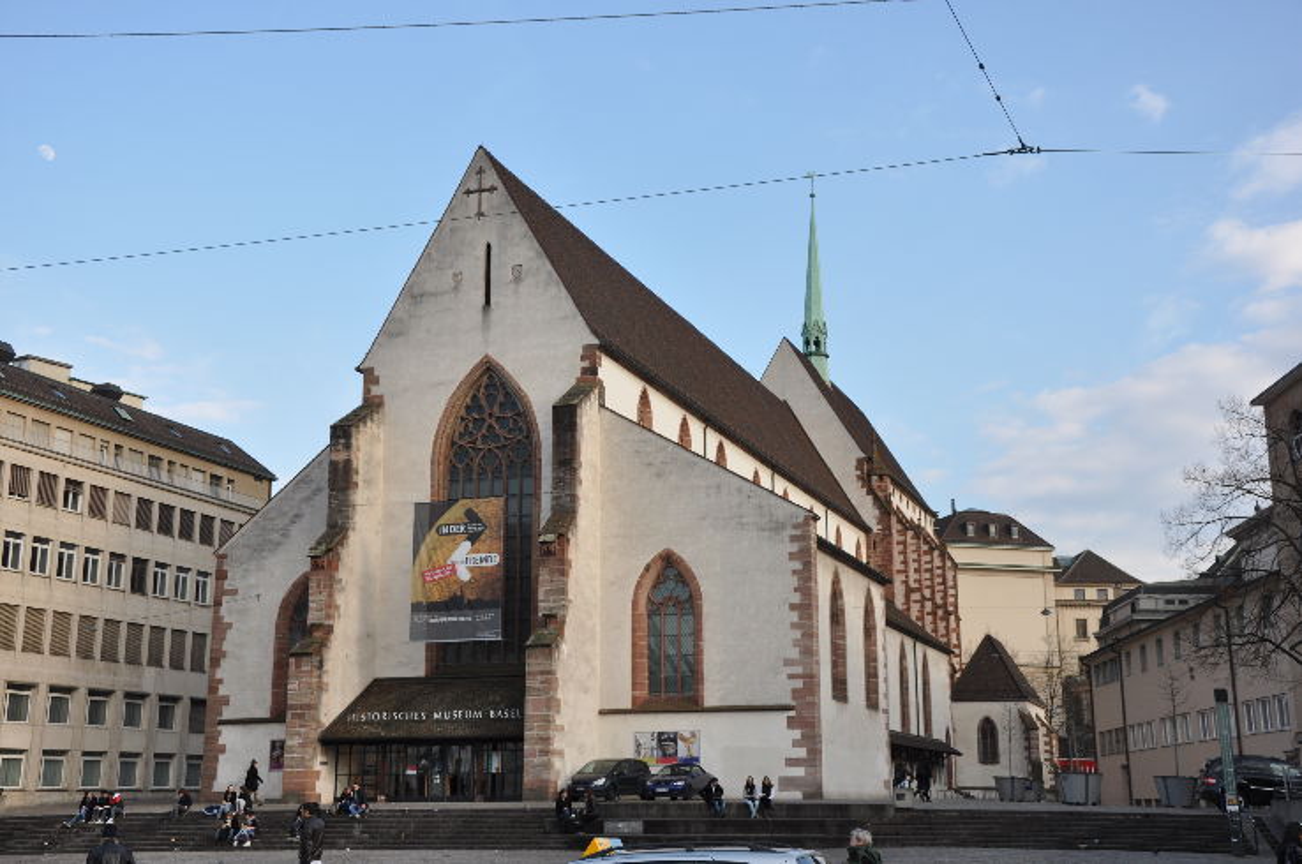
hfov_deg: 43.7
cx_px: 651
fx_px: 1625
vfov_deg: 29.8
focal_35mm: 45
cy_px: 432
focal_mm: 30
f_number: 8
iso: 200
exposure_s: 1/250
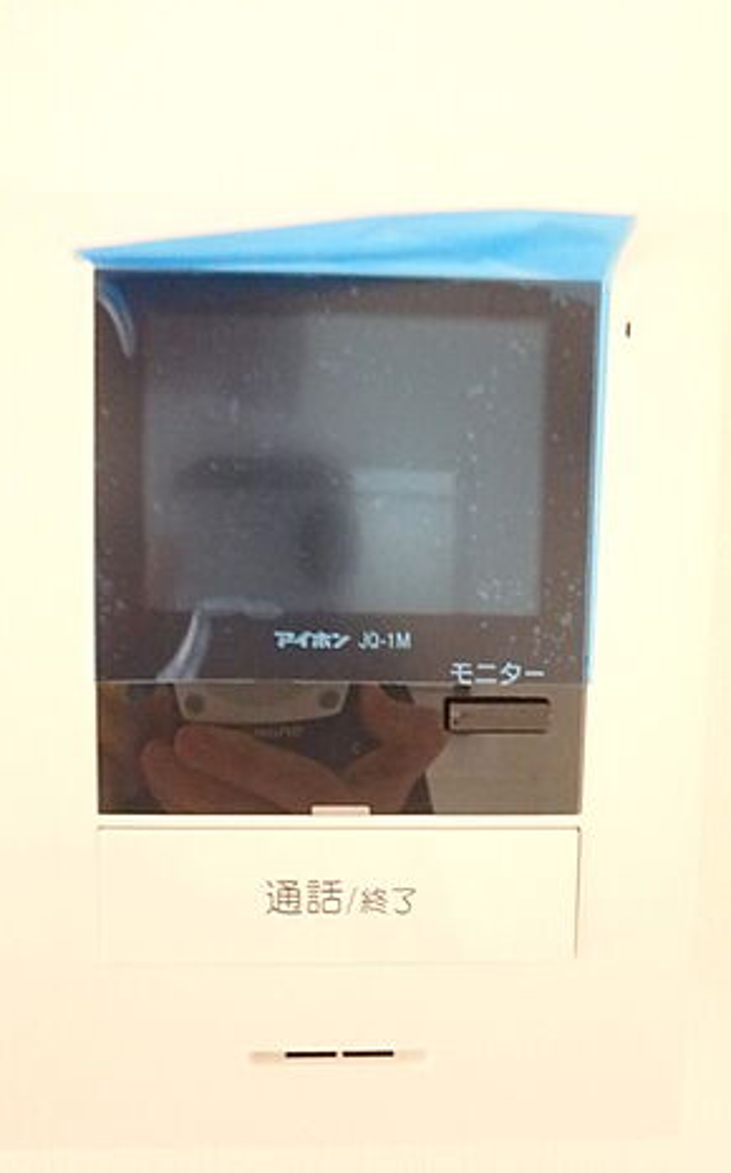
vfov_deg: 77.2
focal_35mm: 23
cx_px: 325
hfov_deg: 52.8
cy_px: 595
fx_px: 734
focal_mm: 3.7
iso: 1600
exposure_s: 1/6
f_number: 3.5
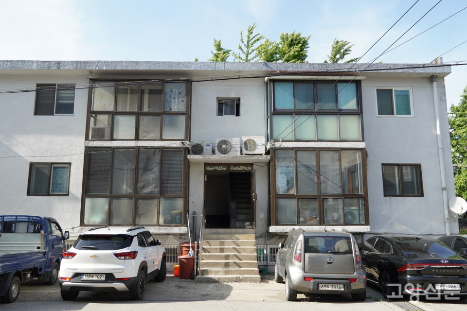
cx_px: 234
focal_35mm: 30
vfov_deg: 43.6
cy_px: 156
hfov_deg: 61.9
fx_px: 389
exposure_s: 1/100
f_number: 8
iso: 125
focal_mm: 20
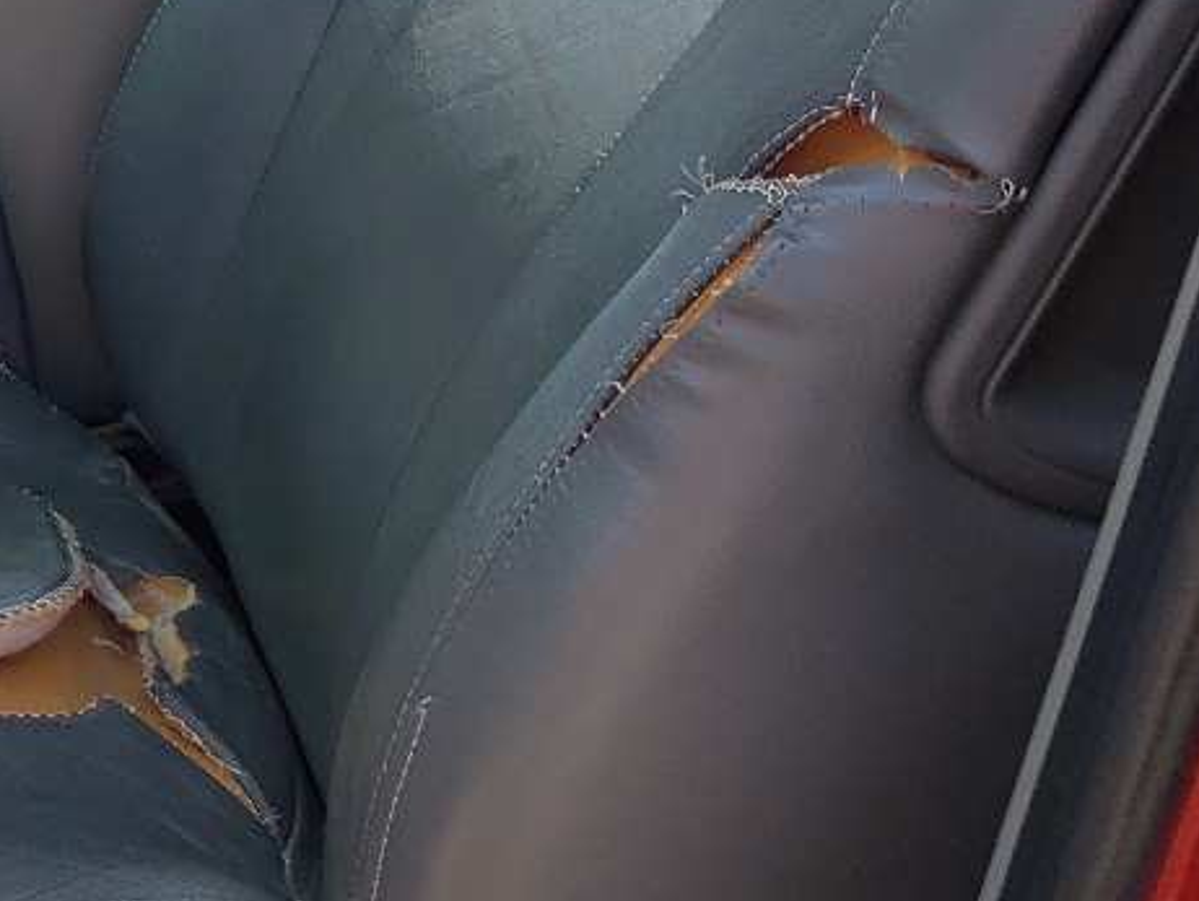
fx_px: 3119
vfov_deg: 16.1
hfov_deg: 19.3
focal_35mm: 90
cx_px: -545
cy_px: 29
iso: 50
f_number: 1.5
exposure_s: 1/625
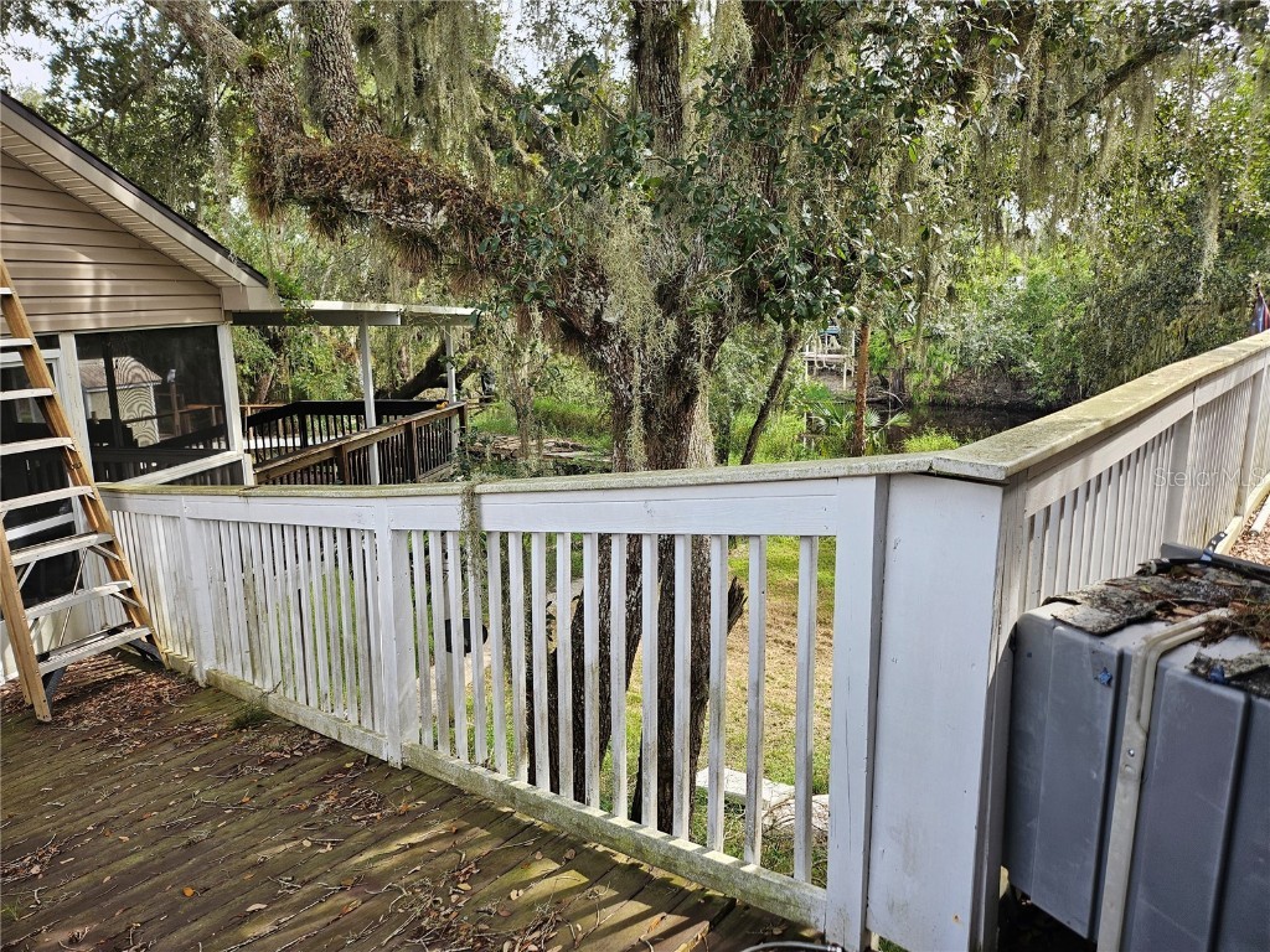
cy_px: 476
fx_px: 881
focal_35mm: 24
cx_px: 635
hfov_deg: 71.6
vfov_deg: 56.8
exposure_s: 1/339
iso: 50
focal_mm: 5
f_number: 1.8
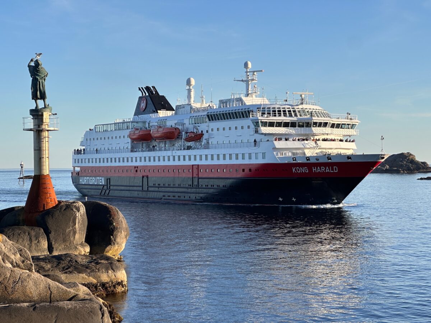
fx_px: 959
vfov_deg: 19.1
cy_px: 162
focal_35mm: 77
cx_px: 216
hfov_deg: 25.3
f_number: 2.8
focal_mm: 9
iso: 32
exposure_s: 1/473
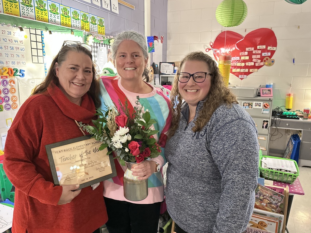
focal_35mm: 27
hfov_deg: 65.3
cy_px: 124
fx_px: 243
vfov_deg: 51.3
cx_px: 148
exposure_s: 1/60
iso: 640
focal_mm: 6.86
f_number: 1.78
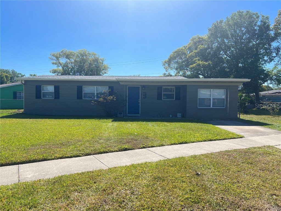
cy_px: 106
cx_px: 140
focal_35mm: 26
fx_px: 211
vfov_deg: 53.1
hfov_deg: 67.3
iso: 50
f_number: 1.5
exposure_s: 1/2841
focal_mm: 5.7
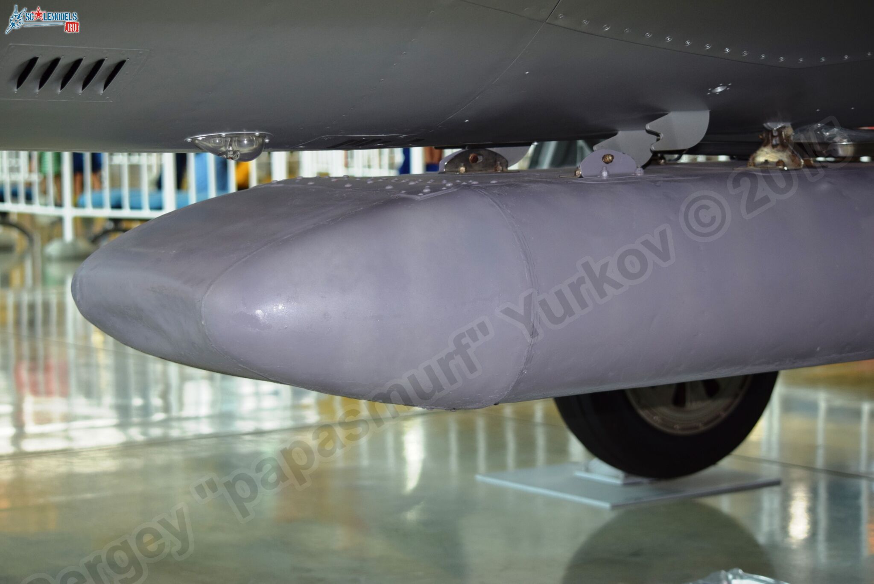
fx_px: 2004
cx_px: 437
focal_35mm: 82
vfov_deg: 16.6
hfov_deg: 24.6
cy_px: 292
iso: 500
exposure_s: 1/30
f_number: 4.5
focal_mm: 55
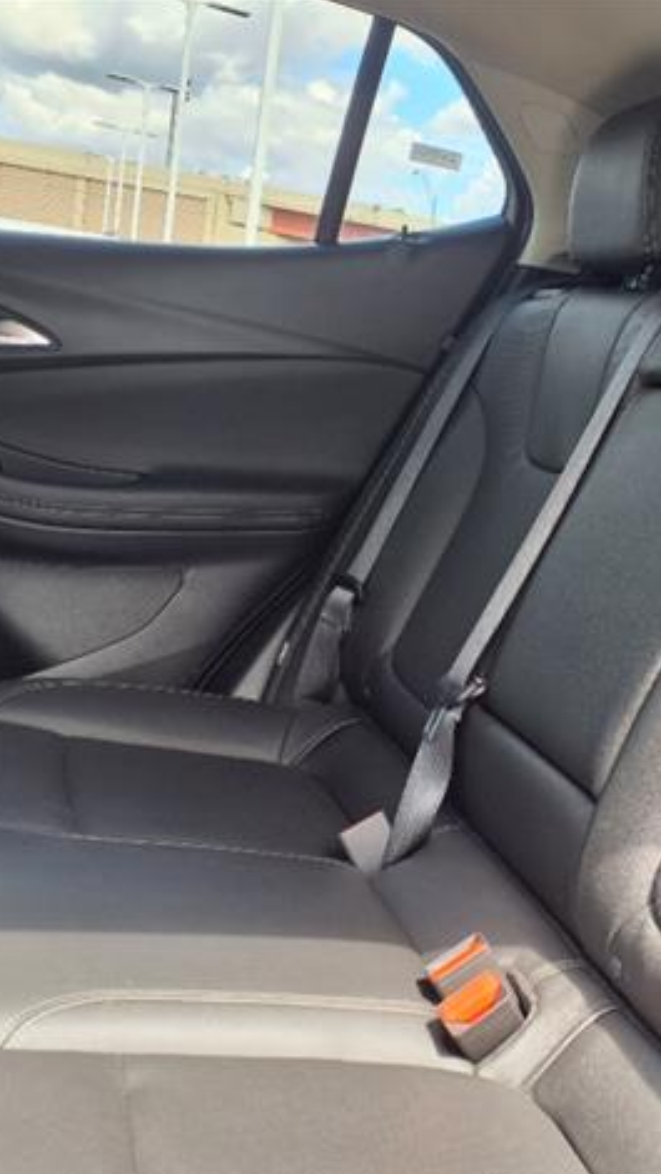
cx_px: 581
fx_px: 1246
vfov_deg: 50.5
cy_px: 593
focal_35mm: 40
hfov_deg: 28.7
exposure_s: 1/120
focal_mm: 3.58
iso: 50
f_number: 1.9
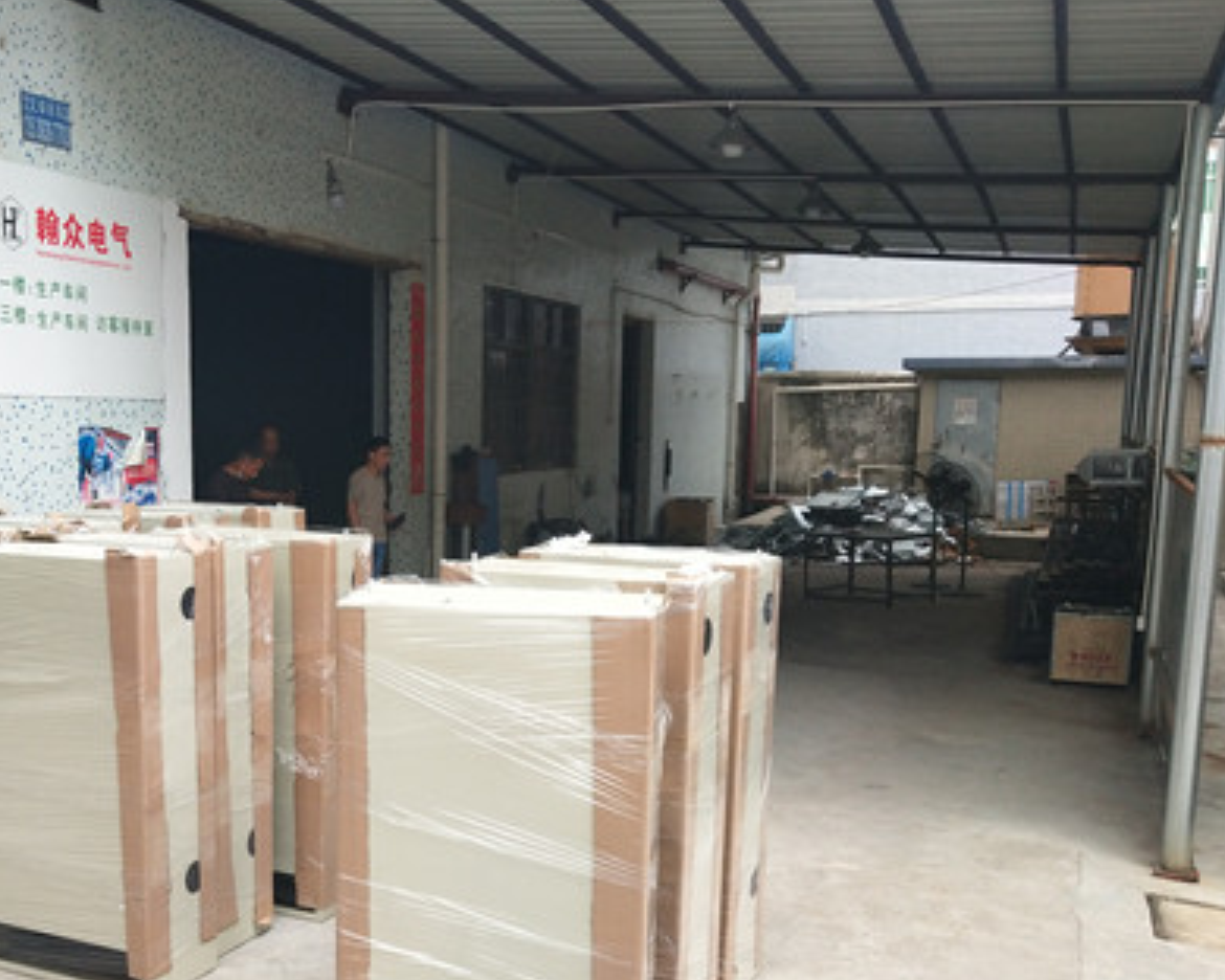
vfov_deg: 33.2
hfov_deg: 40.5
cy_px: 638
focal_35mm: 45
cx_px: 383
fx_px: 1631
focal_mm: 3.95
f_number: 1.8
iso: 50
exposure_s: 1/408
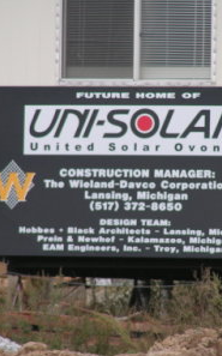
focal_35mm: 543
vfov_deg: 3.9
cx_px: 137
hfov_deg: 2.4
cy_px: 179
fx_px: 5269
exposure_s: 1/400
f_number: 3.5
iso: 50
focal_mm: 58
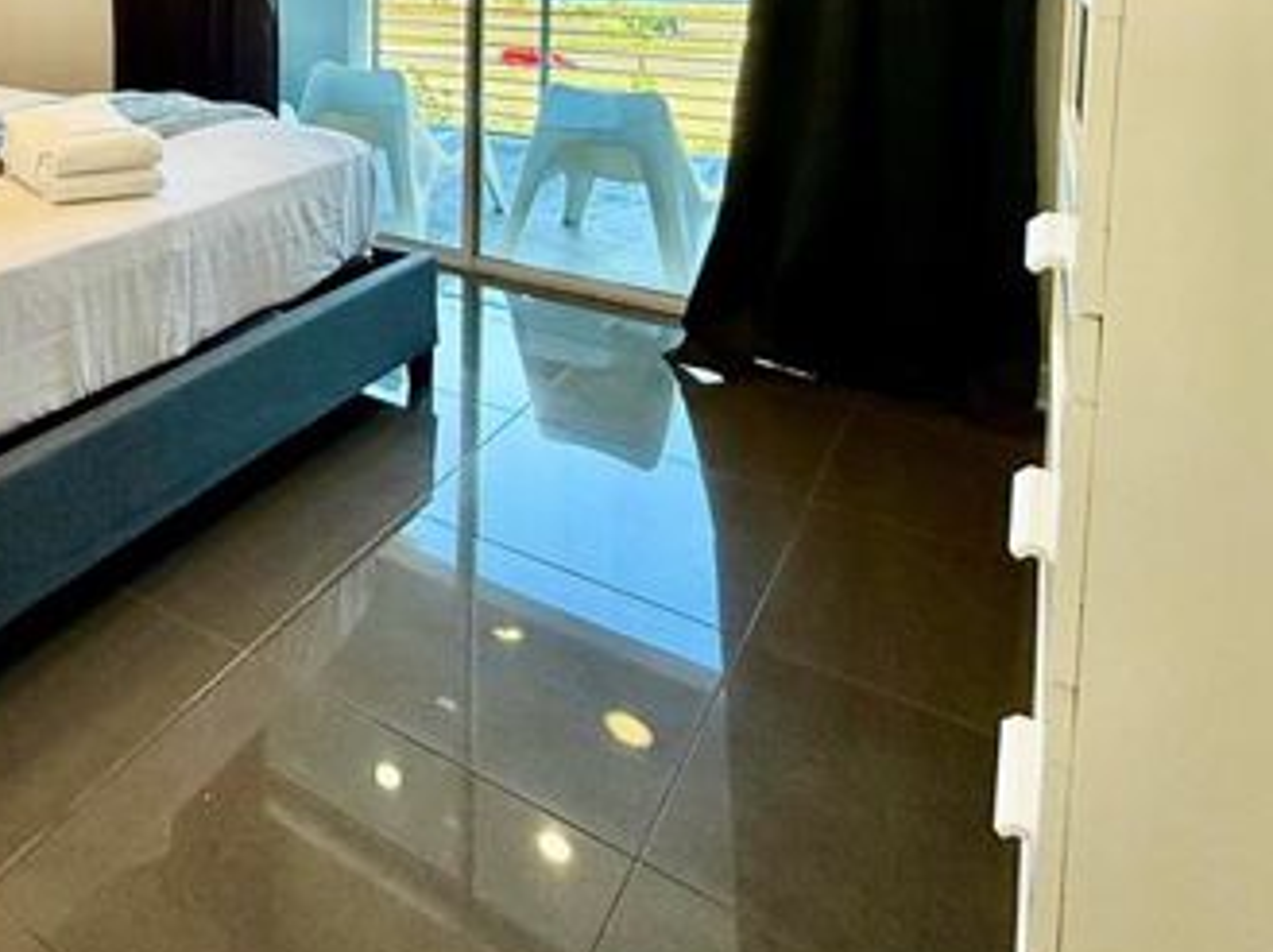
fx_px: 1102
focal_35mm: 30
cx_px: 72
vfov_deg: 40.5
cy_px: -15
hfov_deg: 51.2
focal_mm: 2.22
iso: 100
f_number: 2.2
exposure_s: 1/120
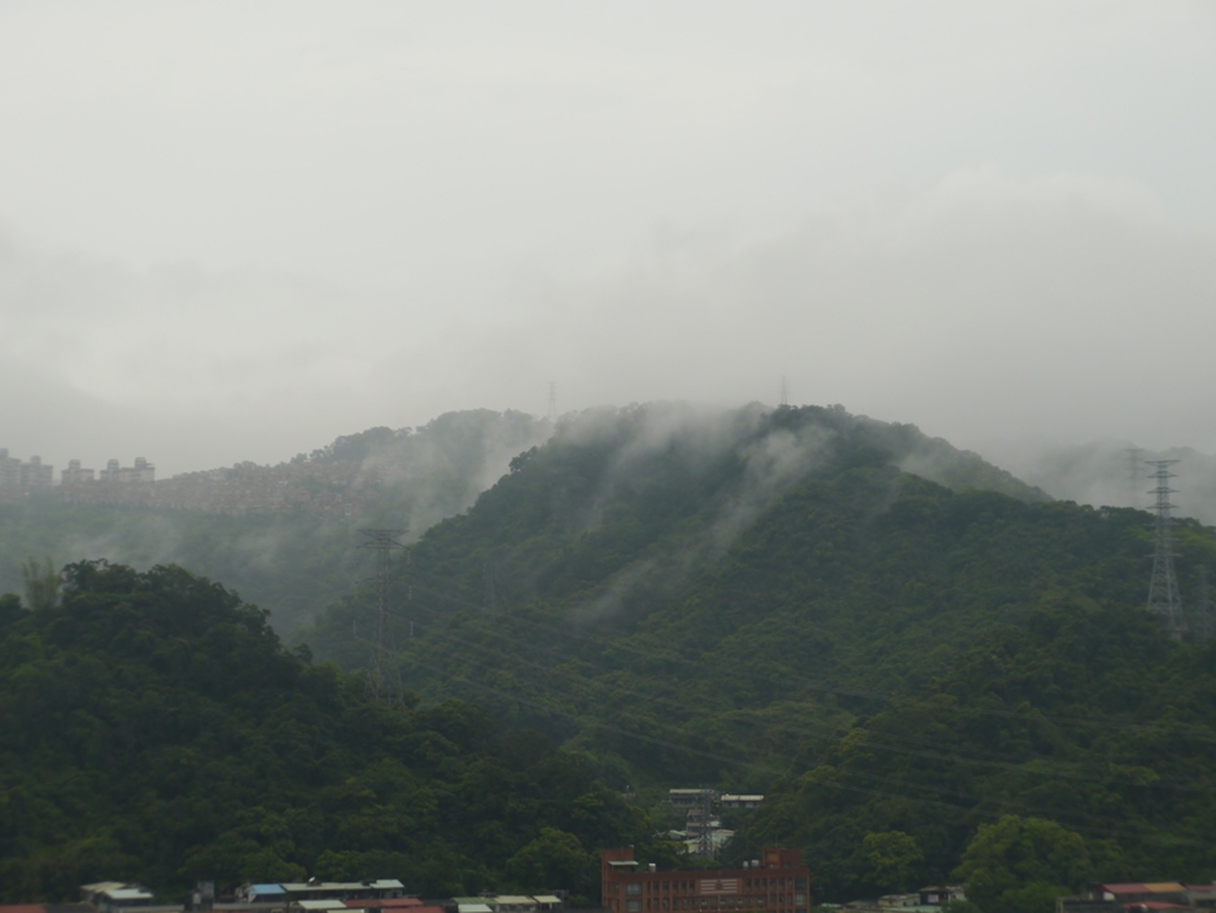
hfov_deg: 20.2
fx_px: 3408
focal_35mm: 97
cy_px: 498
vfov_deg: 15.2
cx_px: 581
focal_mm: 42
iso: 160
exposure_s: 1/200
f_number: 6.3
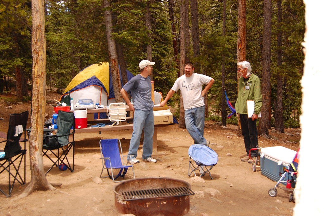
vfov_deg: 29.8
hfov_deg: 43.6
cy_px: 108
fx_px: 405
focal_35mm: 45
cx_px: 162
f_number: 6.3
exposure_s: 1/500
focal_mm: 30
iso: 400
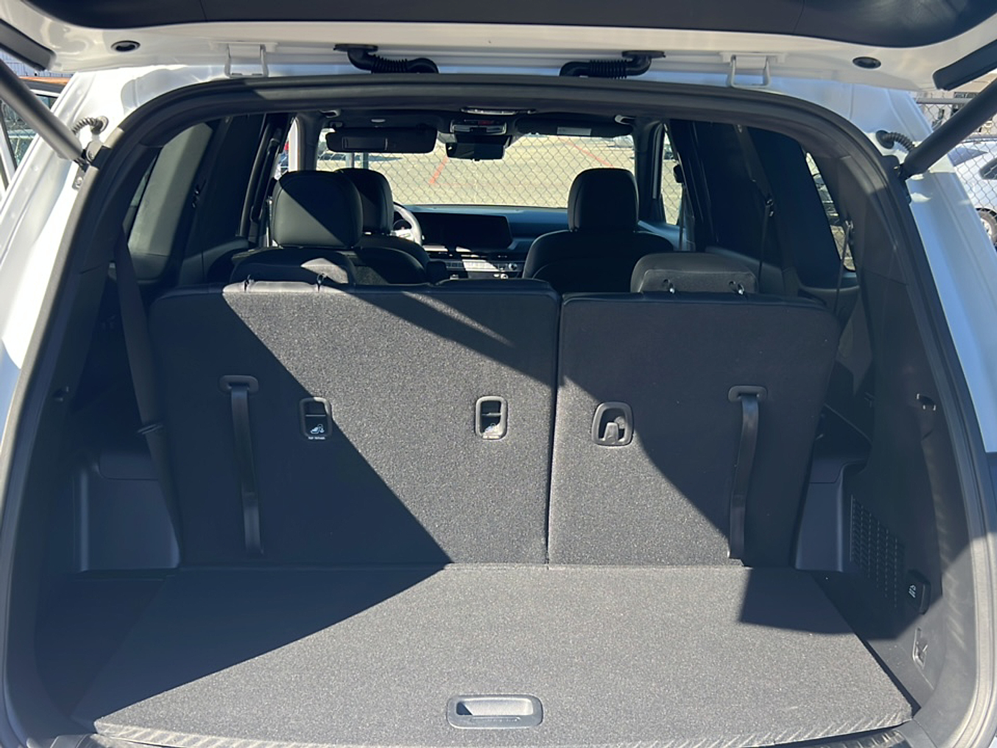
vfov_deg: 51.4
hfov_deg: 65.3
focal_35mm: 27
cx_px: 498
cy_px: 374
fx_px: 778
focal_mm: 5.7
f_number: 1.5
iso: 64
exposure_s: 1/866
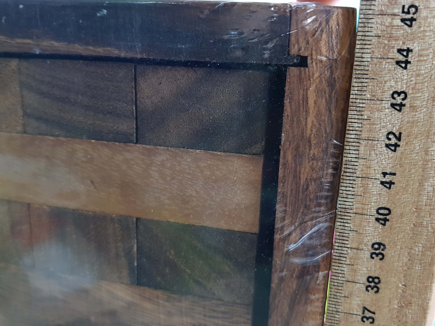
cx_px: 220
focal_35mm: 31
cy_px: 170
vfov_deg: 45.4
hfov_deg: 58.4
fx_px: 390
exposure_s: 1/25
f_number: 1.7
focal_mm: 4.2
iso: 200
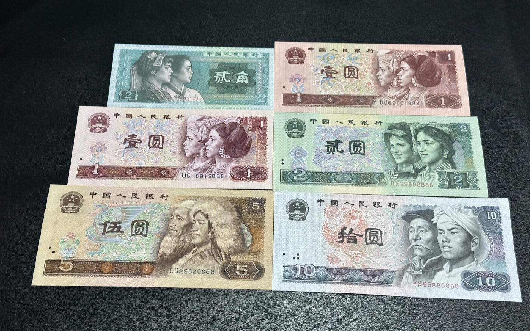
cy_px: 165
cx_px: 265
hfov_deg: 39.6
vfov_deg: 25.3
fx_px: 737
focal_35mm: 51
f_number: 1.78
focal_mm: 6.86
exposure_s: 1/50
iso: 80
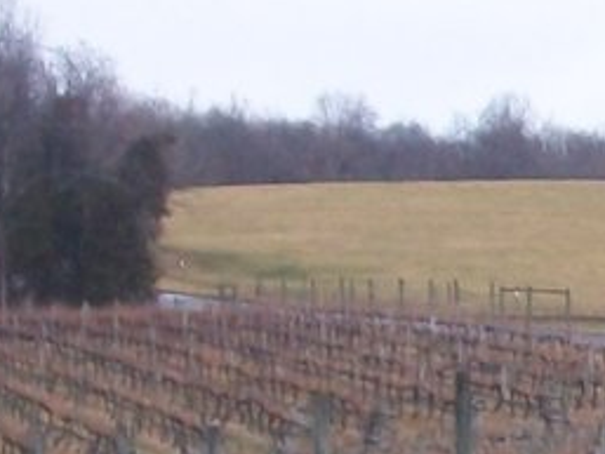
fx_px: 5456
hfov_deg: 6.1
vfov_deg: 4.7
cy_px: 606
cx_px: 1371
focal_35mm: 312
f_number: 3.6
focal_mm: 8.8
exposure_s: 1/250
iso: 80
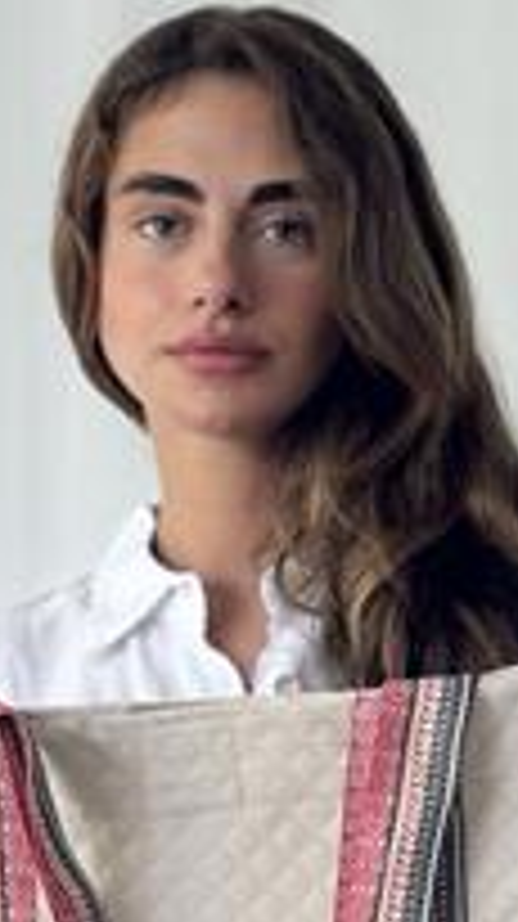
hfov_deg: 8.9
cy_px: 762
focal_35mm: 136
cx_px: 266
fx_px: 3328
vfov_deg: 15.7
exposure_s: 1/135
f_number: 1.78
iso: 80
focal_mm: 6.76
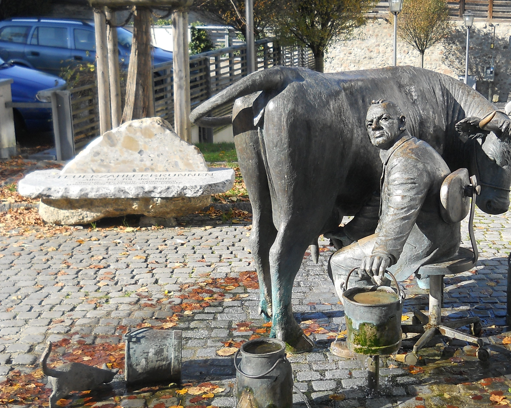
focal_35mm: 55
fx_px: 832
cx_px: 350
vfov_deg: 27.6
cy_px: 233
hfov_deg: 33.8
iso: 80
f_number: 3.1
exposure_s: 1/400
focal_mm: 6.72
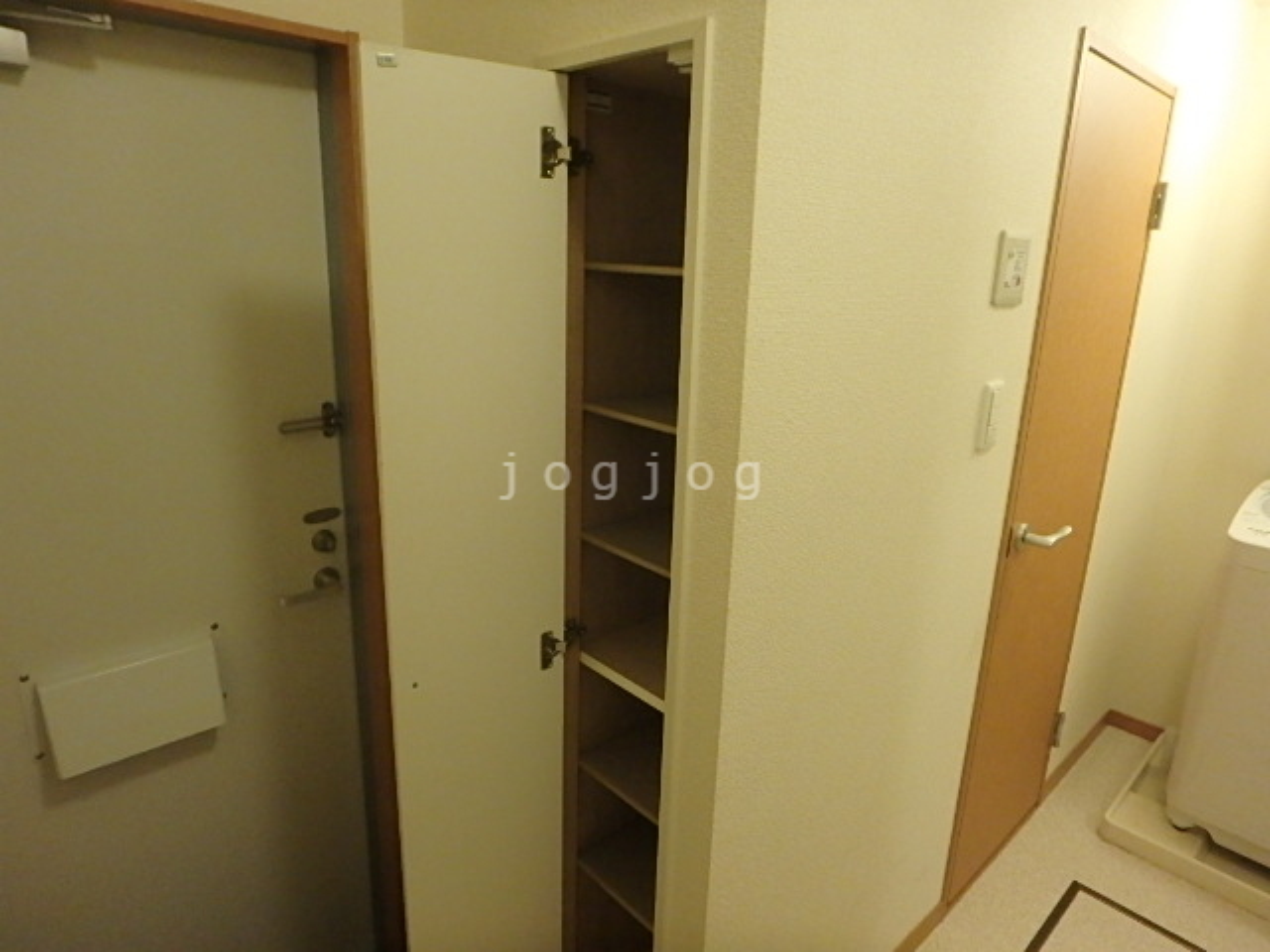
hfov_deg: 79.0
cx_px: 635
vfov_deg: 63.4
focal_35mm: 21
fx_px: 770
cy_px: 476
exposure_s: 1/30
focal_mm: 3.7
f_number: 3.5
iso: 800
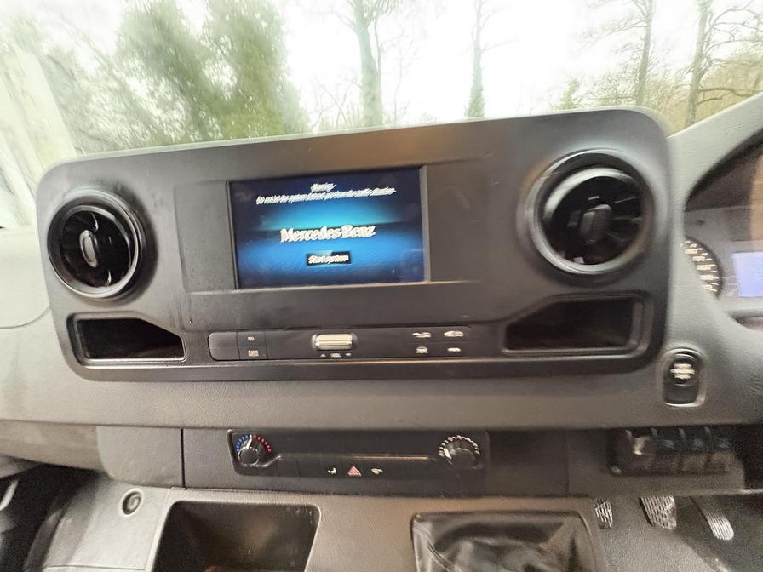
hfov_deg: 102.1
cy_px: 286
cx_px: 382
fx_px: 309
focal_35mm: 14
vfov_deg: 85.7
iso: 1000
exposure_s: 1/40
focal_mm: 2.22
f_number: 2.2
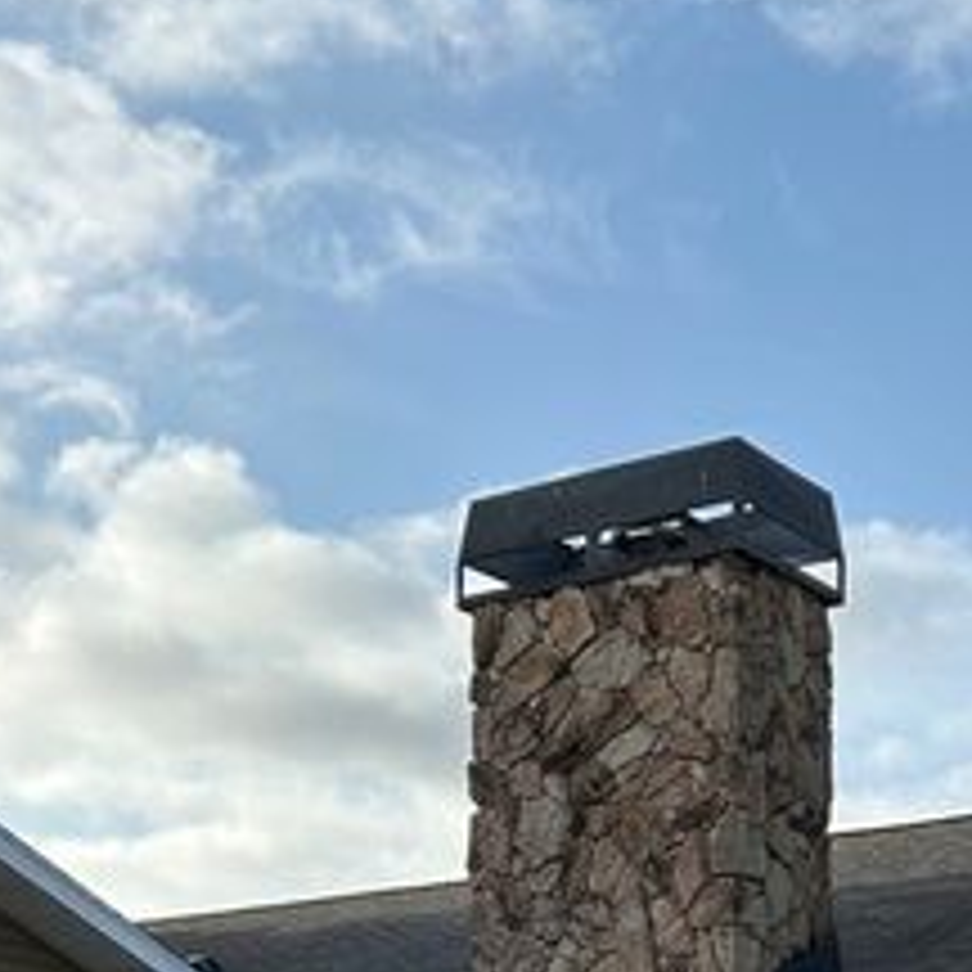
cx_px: 738
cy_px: 1469
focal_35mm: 71
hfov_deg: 24.0
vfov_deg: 20.6
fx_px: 2256
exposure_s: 1/2695
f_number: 1.5
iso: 50
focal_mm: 5.7
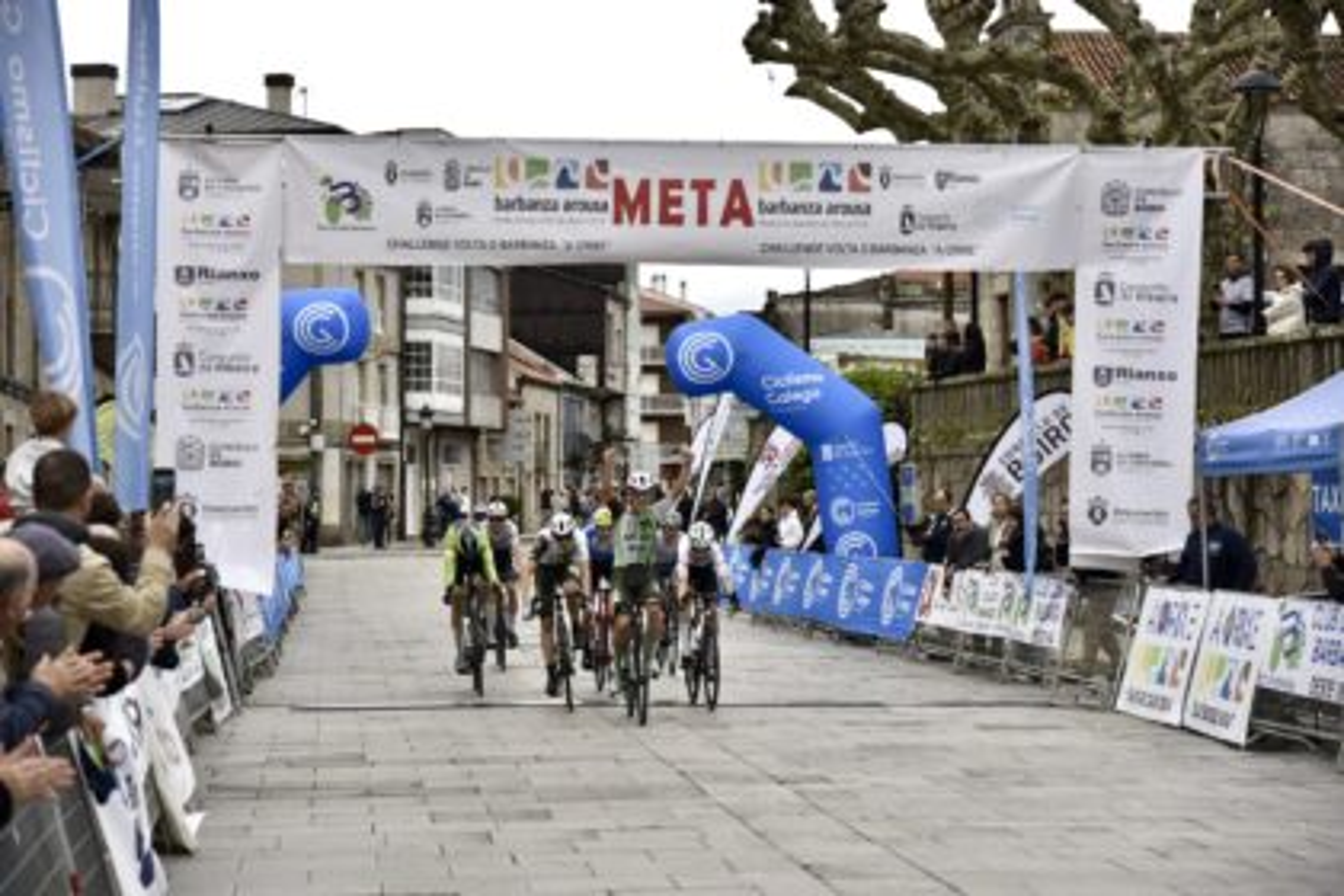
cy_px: 448
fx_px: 3173
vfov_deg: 16.1
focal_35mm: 85
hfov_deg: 23.9
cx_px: 672
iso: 640
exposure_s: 1/1000
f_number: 4.5
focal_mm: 85
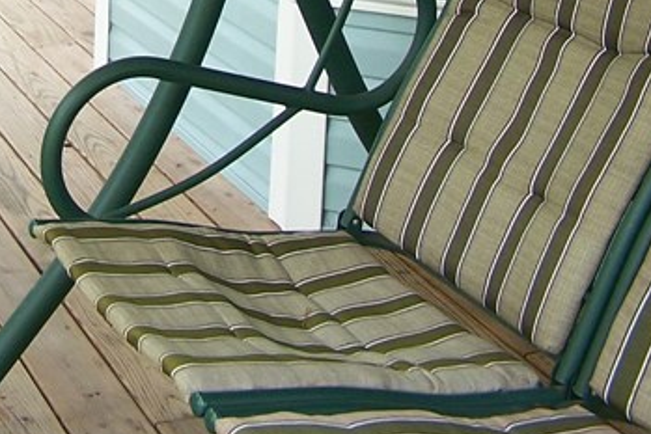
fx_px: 2098
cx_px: 103
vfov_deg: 11.4
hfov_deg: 17.4
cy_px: -197
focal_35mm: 116
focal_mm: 6.3
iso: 80
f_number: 2.8
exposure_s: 1/40
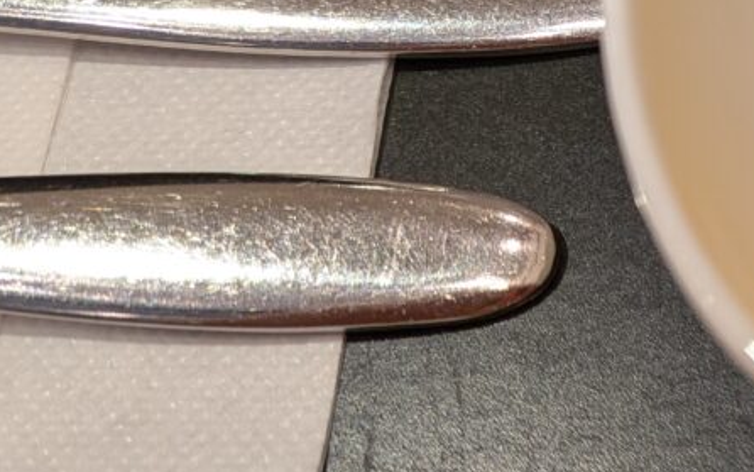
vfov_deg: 17.3
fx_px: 1500
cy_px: -32
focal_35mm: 73
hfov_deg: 24.1
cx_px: 1023
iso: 49
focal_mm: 4.53
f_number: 1.7
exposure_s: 1/100
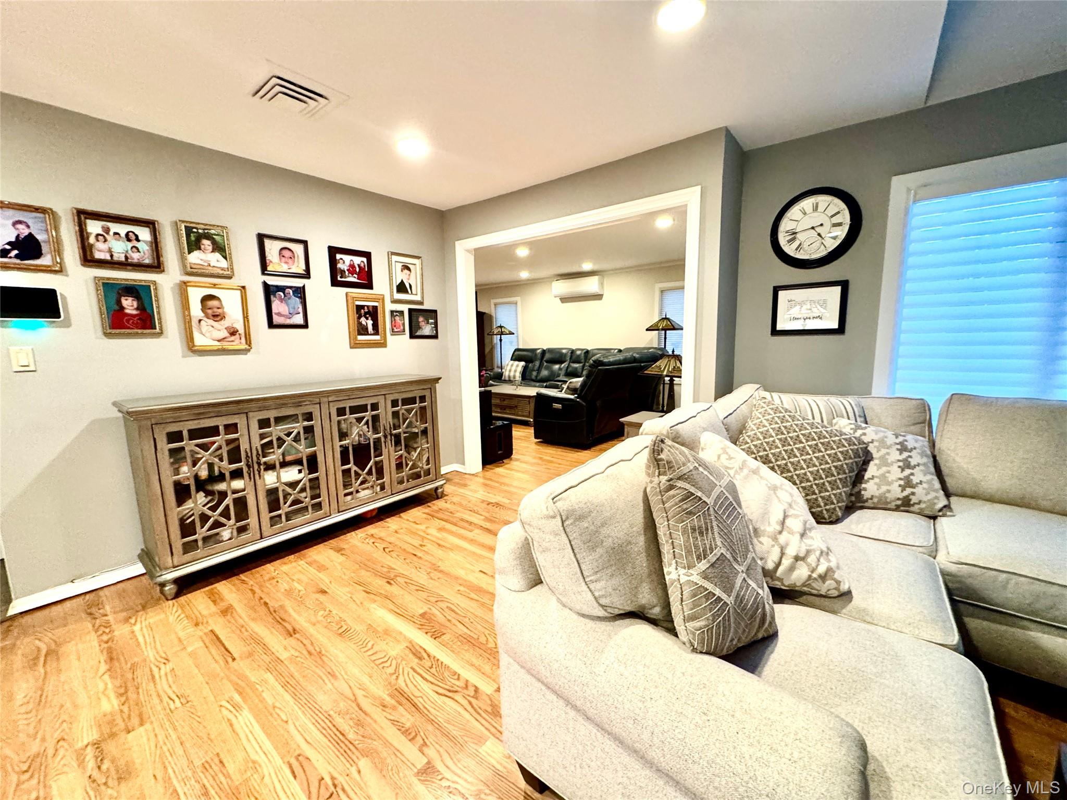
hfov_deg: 102.1
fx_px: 432
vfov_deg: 85.7
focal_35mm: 14
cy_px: 400
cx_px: 534
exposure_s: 1/60
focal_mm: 2.22
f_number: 2.2
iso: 500
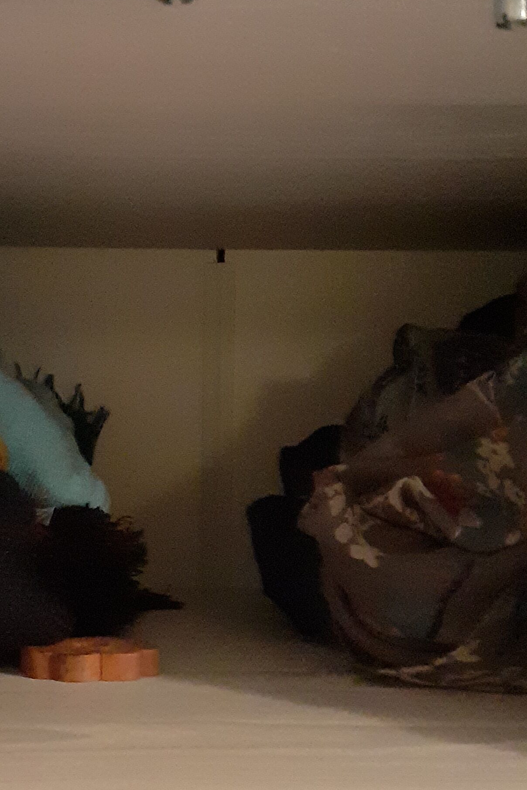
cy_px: 392
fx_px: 1405
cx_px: 222
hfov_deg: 21.2
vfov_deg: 31.4
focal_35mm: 64
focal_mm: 3.6
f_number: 1.9
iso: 1250
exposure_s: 1/17
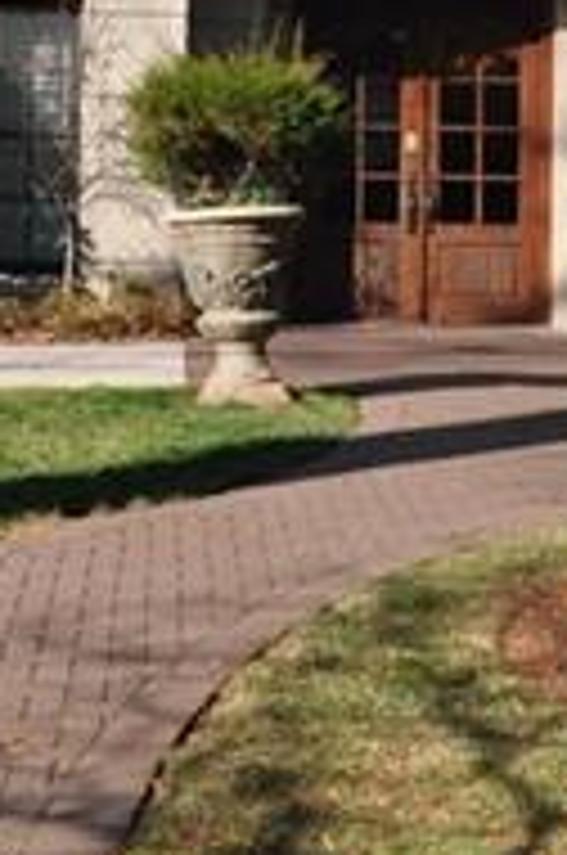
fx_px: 2584
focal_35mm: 109
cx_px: 119
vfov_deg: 18.3
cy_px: -18
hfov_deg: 12.5
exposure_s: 1/320
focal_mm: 18
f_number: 9
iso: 200
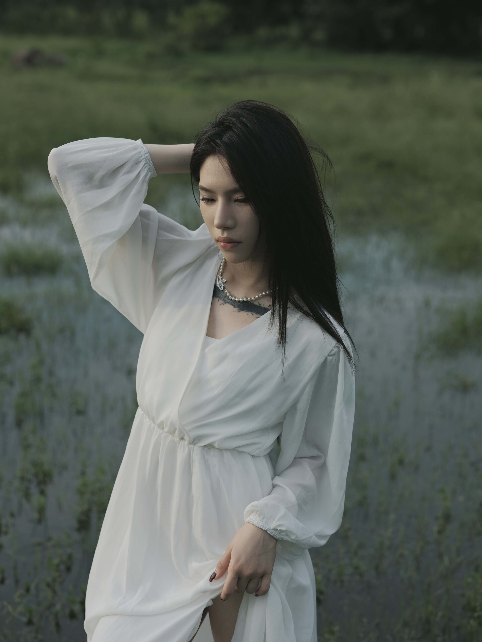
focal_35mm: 63
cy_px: 321
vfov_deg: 30.7
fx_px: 1170
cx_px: 241
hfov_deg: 23.3
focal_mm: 80
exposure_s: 1/600
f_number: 4
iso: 200
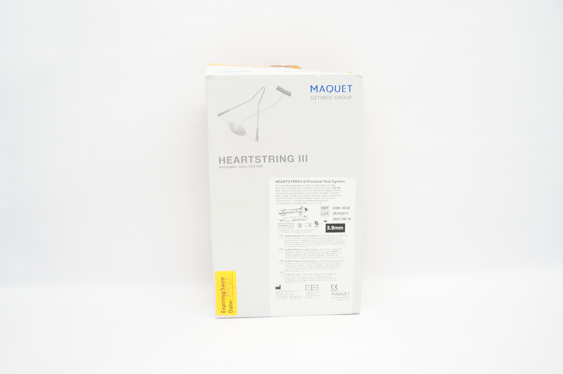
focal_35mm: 27
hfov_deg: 67.4
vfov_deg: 47.8
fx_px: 422
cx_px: 282
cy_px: 187
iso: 800
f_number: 5
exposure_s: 1/80
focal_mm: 18
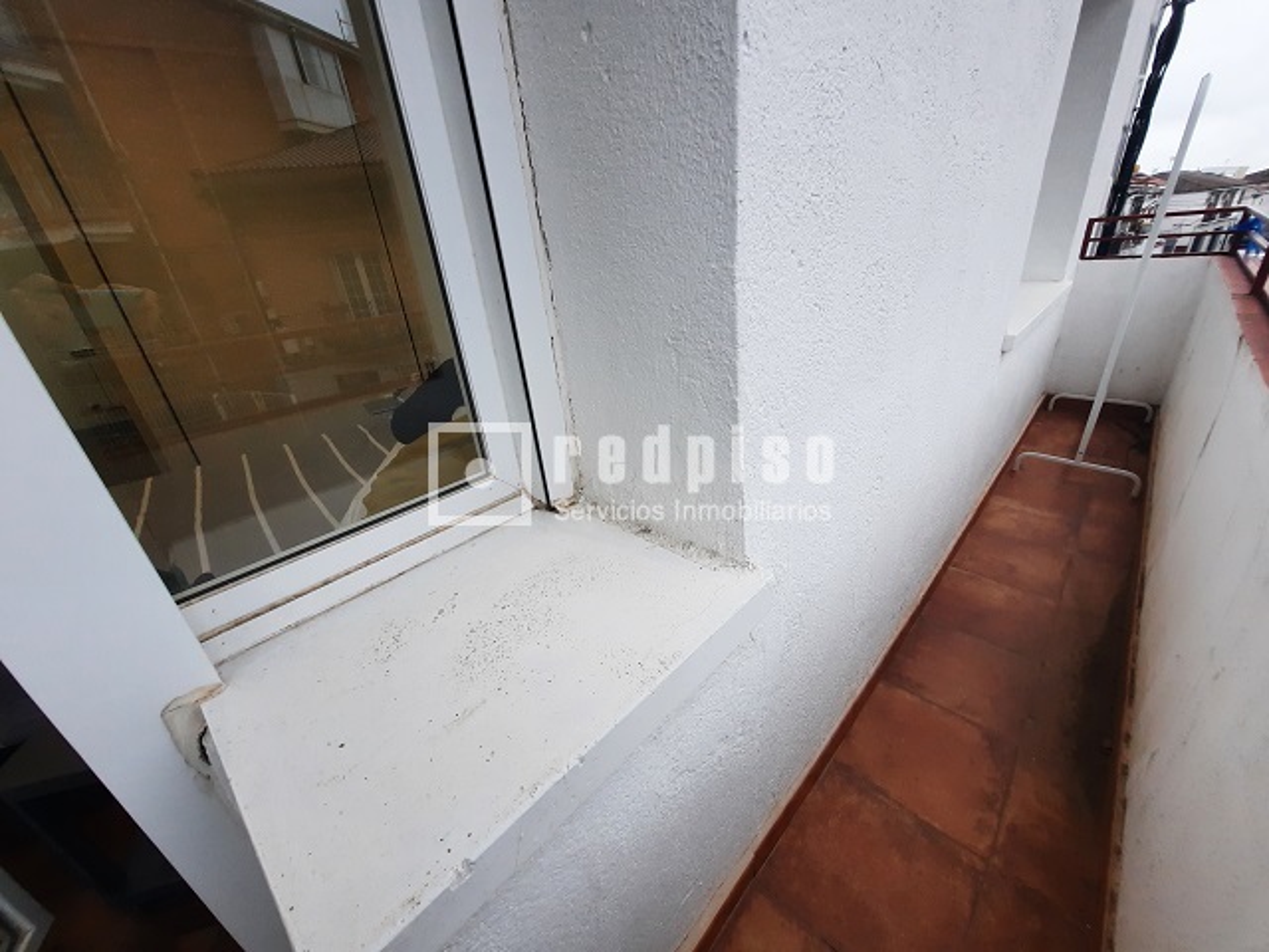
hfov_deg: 106.2
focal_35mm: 13
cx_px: 634
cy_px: 476
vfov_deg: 89.9
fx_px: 477
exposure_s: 1/100
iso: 80
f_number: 2.2
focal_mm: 1.74
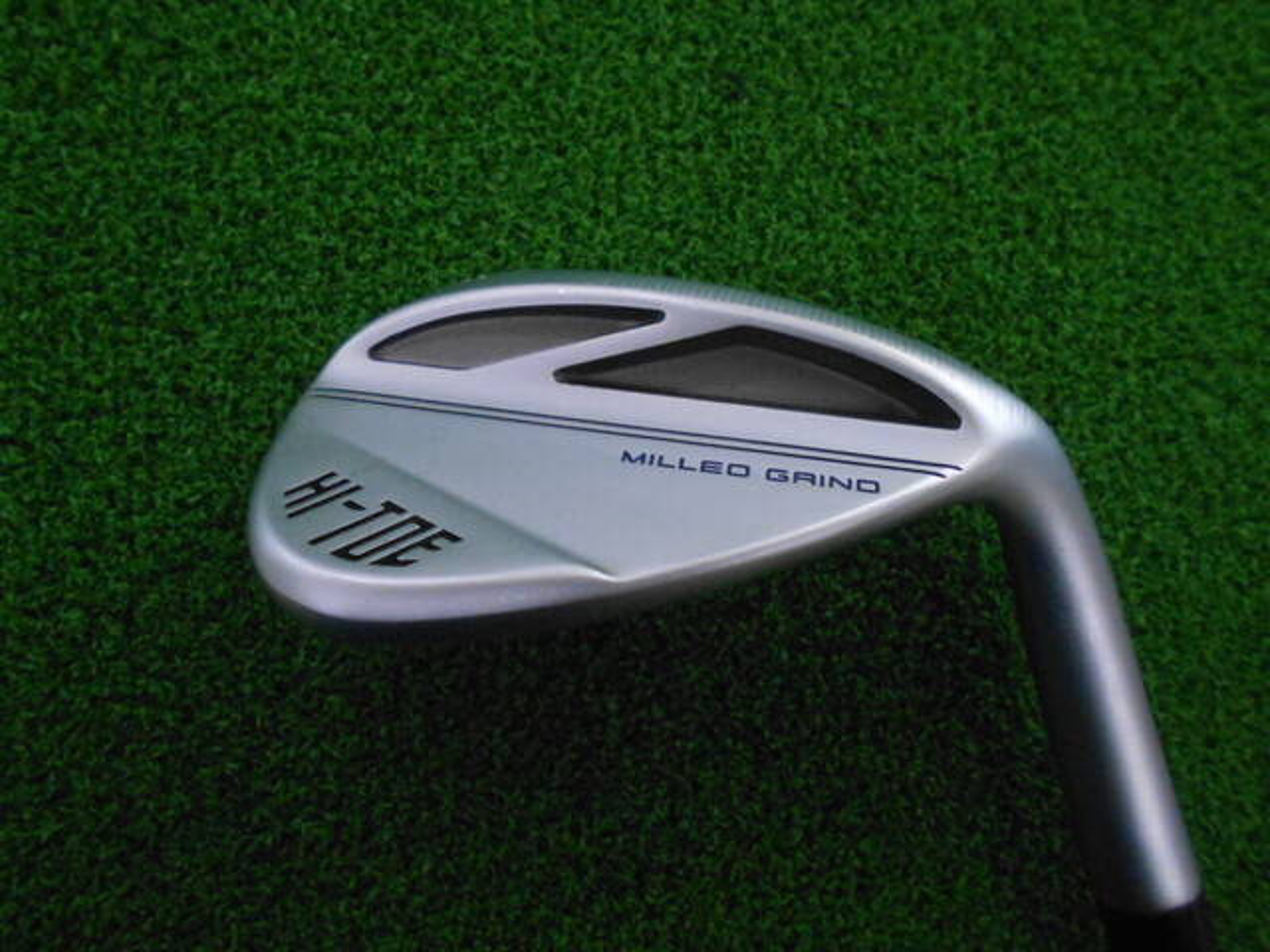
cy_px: 476
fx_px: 954
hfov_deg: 67.3
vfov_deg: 53.1
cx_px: 635
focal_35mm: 26
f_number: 3.2
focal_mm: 4.6
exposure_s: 1/250
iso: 640
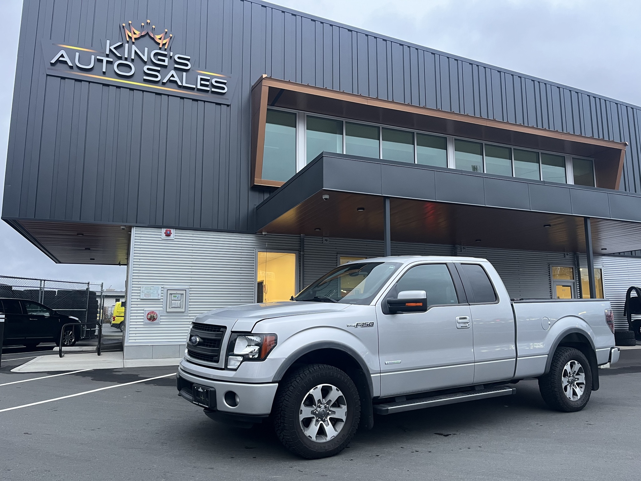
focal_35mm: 26
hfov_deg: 67.3
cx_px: 320
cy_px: 240
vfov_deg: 53.1
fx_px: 481
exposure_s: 1/60
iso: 125
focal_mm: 5.1
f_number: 1.6
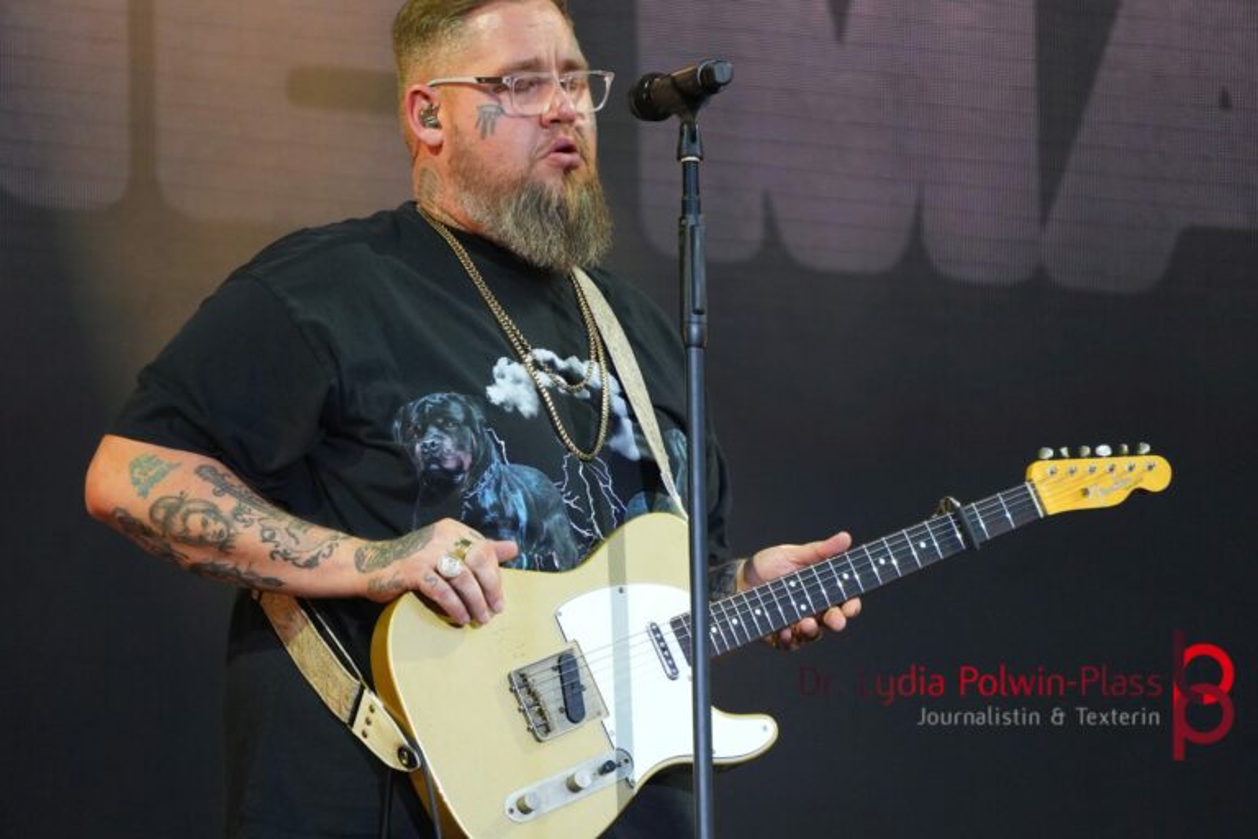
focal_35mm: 256
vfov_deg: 5.4
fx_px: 8963
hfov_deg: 8.0
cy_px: 420
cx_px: 629
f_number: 6.3
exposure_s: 1/320
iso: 2500
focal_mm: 171
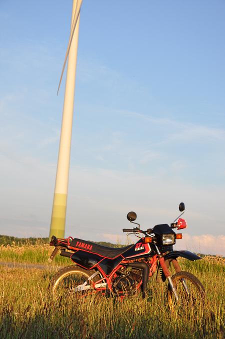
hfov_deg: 14.7
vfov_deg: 21.9
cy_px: 170
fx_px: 874
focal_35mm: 93
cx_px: 112
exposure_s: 1/250
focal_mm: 62
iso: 200
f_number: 8
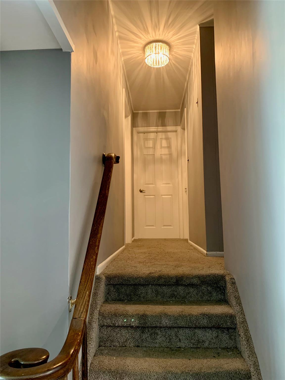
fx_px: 285
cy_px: 190
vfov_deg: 67.3
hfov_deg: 53.1
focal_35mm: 26
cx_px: 142
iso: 400
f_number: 1.8
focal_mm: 4.25
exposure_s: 1/40
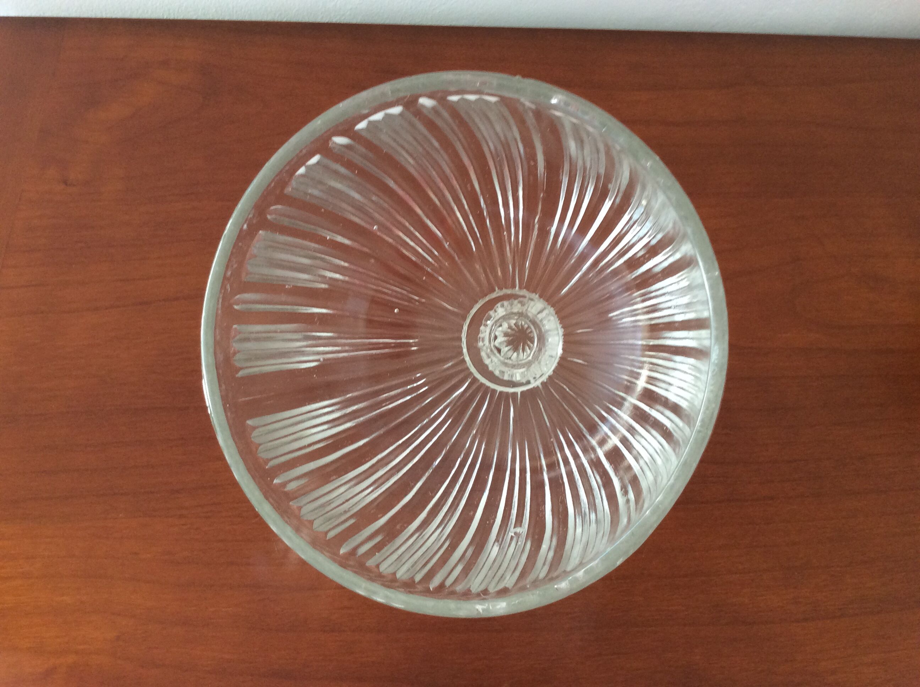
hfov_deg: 56.9
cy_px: 344
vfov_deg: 44.1
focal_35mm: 32
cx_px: 460
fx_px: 849
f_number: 2.4
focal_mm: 3.3
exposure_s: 1/25
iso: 80
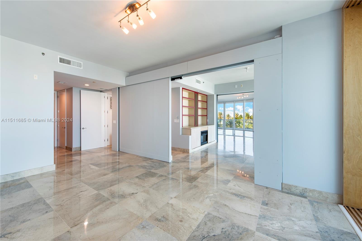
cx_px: 181
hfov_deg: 104.2
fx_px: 141
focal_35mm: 14
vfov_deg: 81.2
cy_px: 120
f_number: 9
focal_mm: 14
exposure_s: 1/13
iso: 100
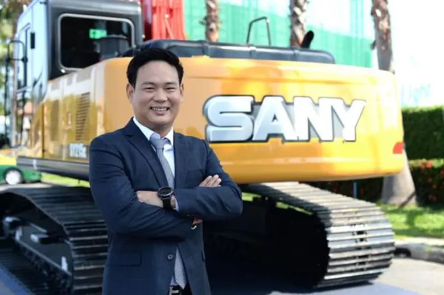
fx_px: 616
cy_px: 148
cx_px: 222
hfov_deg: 39.6
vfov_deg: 27.0
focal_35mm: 50
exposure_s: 1/160
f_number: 4
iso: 50
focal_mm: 50
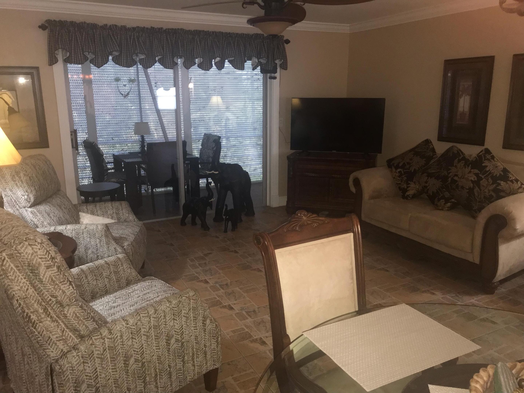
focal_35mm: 28
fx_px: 424
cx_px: 262
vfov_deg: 49.7
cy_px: 196
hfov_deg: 63.4
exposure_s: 1/16
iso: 100
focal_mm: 3.99
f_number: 1.8
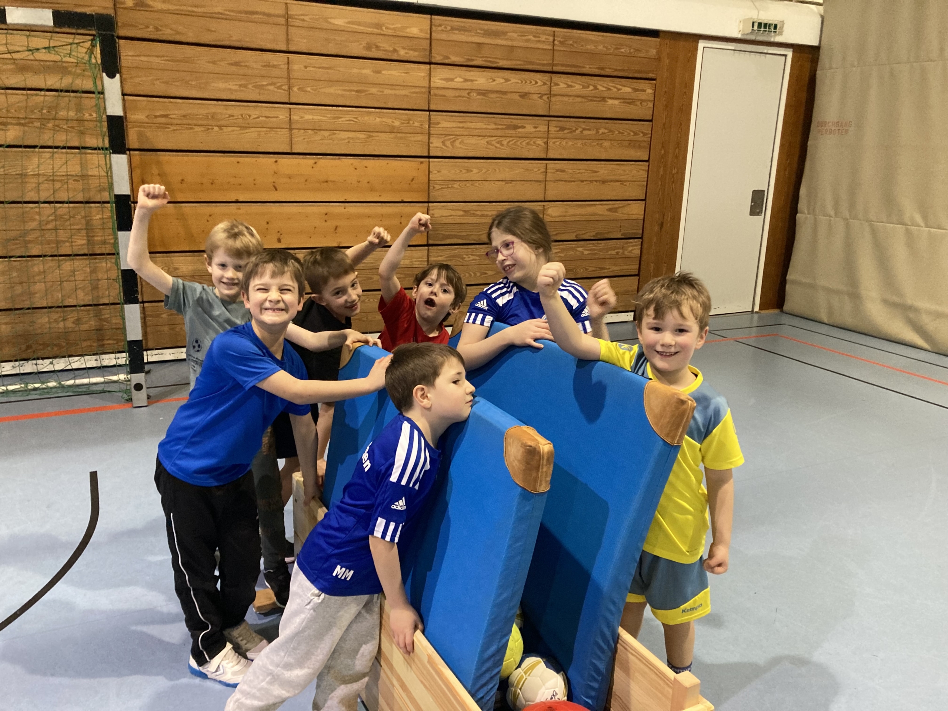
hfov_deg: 63.4
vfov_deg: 49.7
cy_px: 356
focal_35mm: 28
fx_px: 767
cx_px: 474
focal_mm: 3.99
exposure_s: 1/33
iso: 320
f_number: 1.8
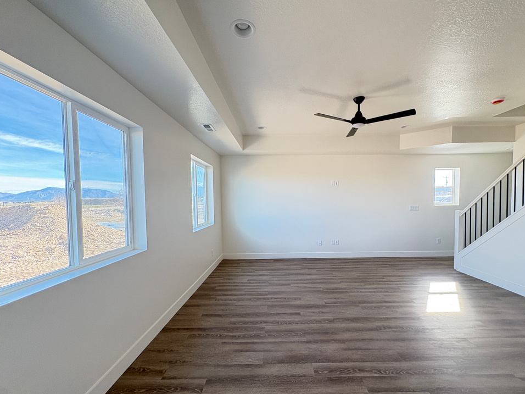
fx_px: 227
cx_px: 277
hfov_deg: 98.1
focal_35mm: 15
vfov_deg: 81.6
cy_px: 210
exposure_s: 1/99
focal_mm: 2.22
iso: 200
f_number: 2.2
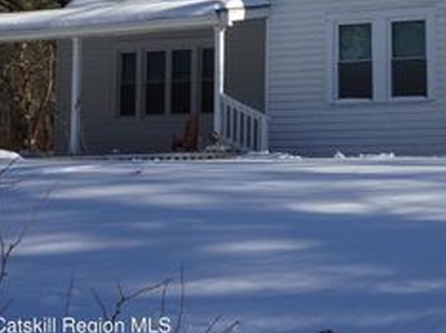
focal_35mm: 107
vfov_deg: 13.6
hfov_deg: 18.3
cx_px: 334
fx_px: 1377
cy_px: 1
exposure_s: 1/800
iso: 80
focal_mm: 8.07
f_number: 4.5
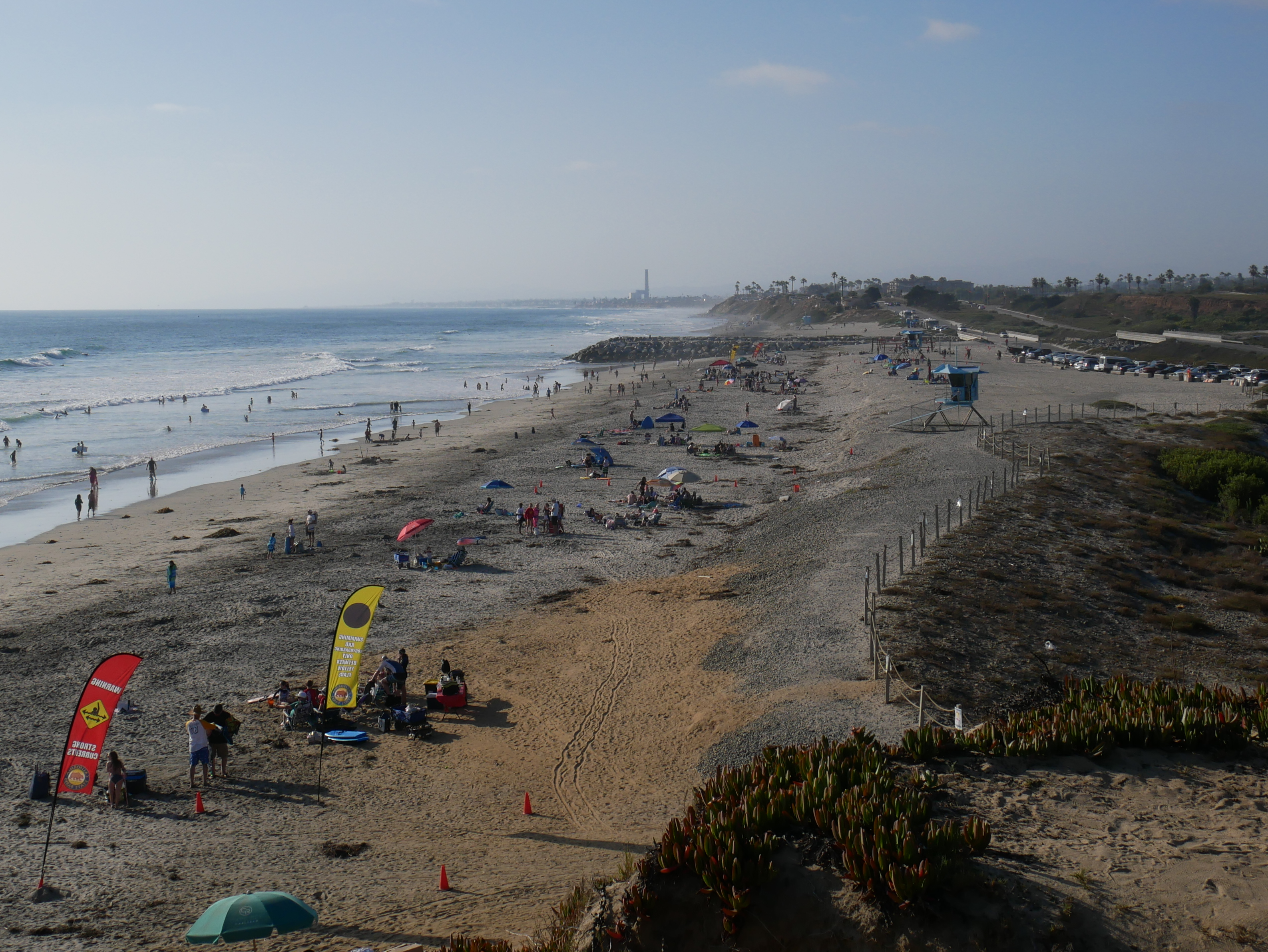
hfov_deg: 34.9
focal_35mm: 55
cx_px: 554
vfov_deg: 26.3
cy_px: 280
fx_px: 2015
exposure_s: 1/400
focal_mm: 19
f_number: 9
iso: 200
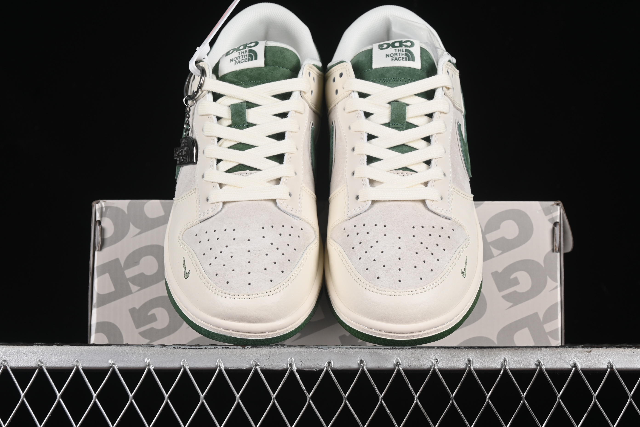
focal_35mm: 75
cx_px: 320
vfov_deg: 18.2
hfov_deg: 27.0
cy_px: 214
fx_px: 1333
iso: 160
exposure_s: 1/80
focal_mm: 50
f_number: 8
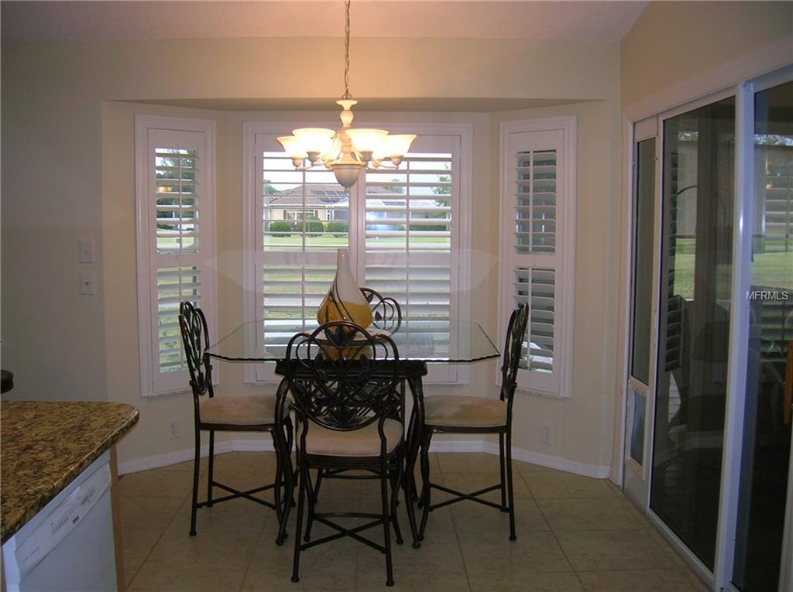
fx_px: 778
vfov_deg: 41.7
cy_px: 296
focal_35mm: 34
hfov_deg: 54.0
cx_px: 396
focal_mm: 5.7
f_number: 2.9
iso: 50
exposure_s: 1/30
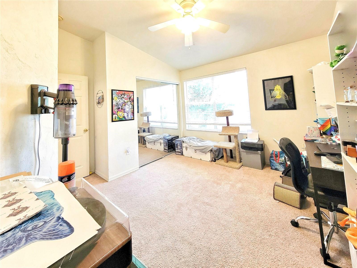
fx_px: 134
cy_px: 134
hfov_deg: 106.2
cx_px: 178
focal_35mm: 13
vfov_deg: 89.9
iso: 320
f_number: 2.2
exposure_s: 1/60.2
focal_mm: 2.2
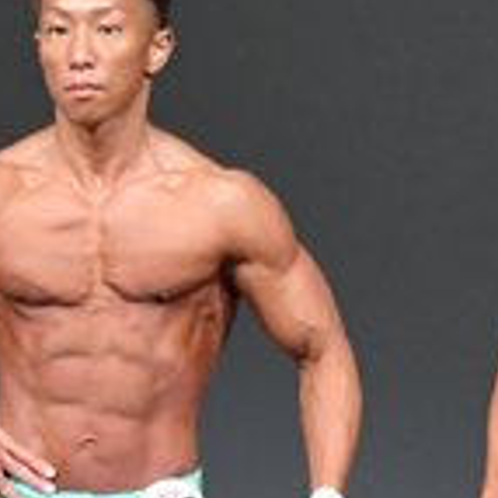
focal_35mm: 1308
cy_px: 491
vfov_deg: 1.3
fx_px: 21289
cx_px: 193
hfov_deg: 1.3
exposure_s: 1/400
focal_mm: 190
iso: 5000
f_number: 5.6
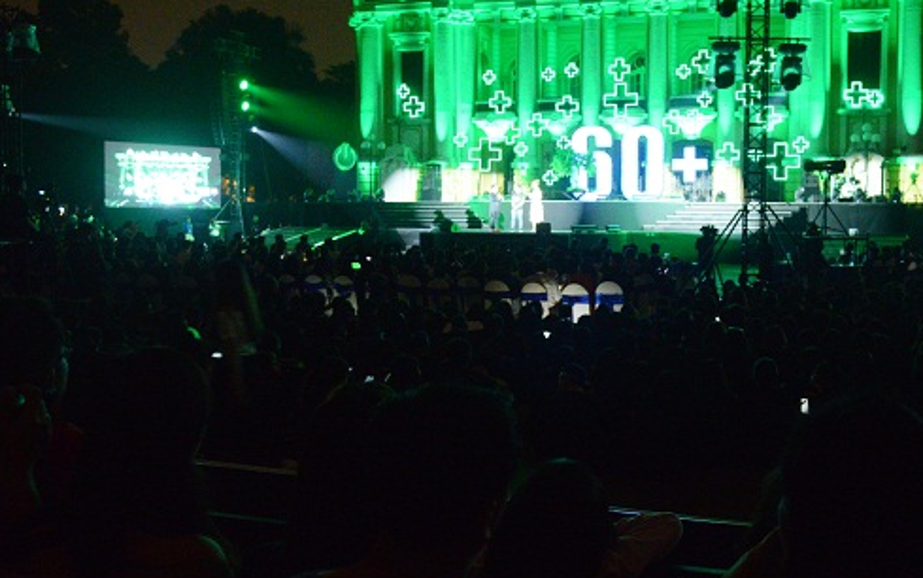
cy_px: 258
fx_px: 881
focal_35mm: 35
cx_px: 598
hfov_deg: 54.4
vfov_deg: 36.3
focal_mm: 24
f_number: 4
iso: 6400
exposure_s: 1/40
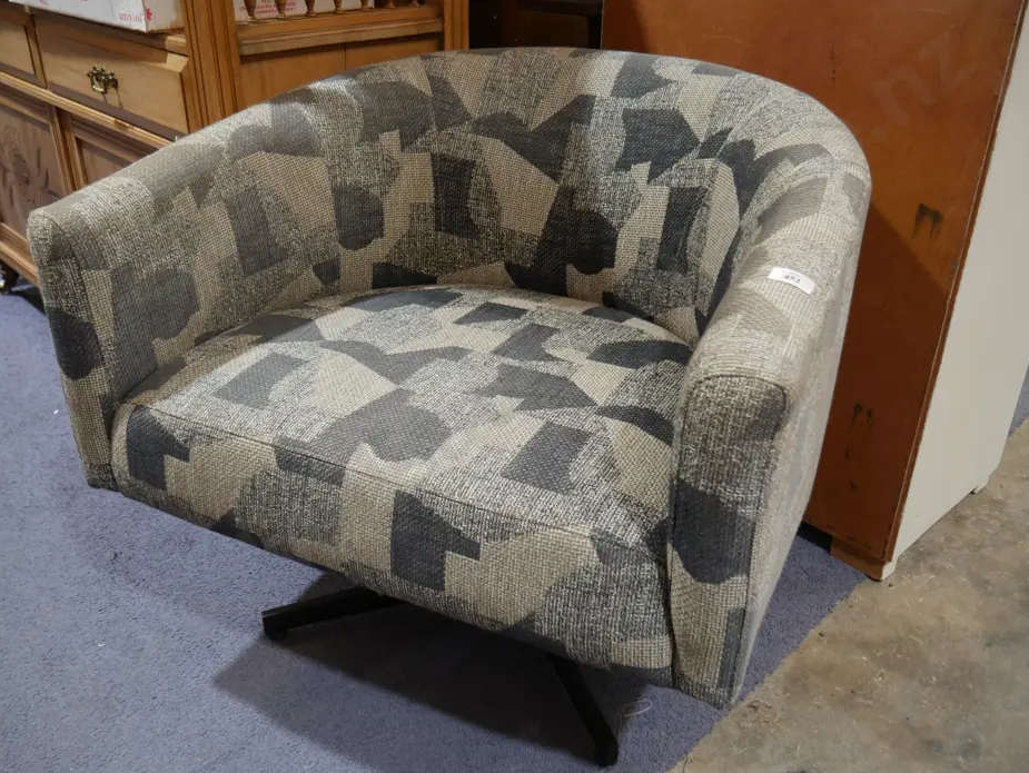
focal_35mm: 31
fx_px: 922
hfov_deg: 58.3
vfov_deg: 45.5
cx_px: 506
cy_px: 391
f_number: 3.5
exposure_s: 1/60
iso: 320
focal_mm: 14
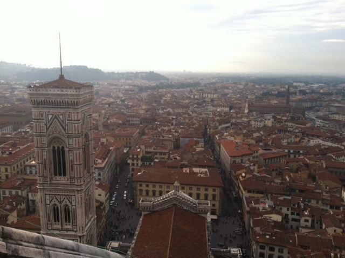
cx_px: 172
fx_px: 348
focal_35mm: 35
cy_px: 129
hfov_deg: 52.7
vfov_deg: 40.6
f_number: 2.8
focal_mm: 3.85
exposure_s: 1/417
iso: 80
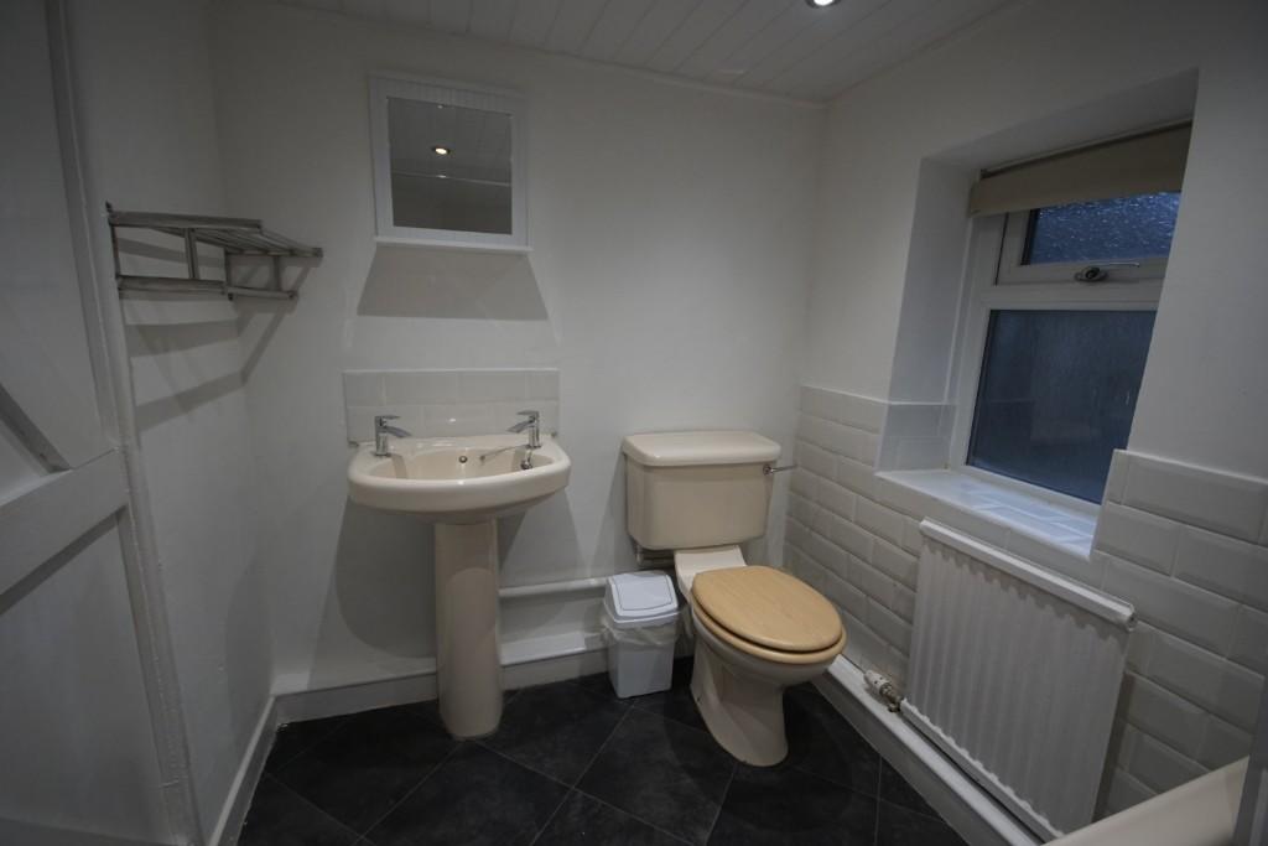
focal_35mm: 15
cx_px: 634
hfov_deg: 100.4
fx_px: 528
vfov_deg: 77.3
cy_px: 423
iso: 800
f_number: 4
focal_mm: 10
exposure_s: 1/160
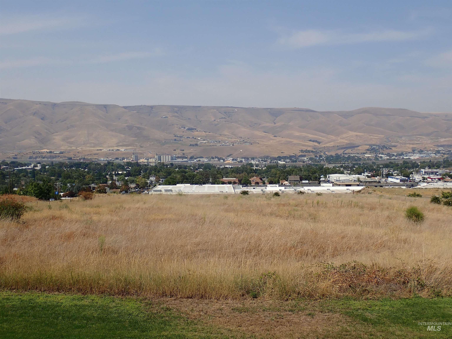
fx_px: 522
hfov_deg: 46.8
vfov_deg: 36.0
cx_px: 226
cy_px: 170
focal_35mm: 40
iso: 100
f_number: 11
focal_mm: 7.34
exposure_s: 1/160
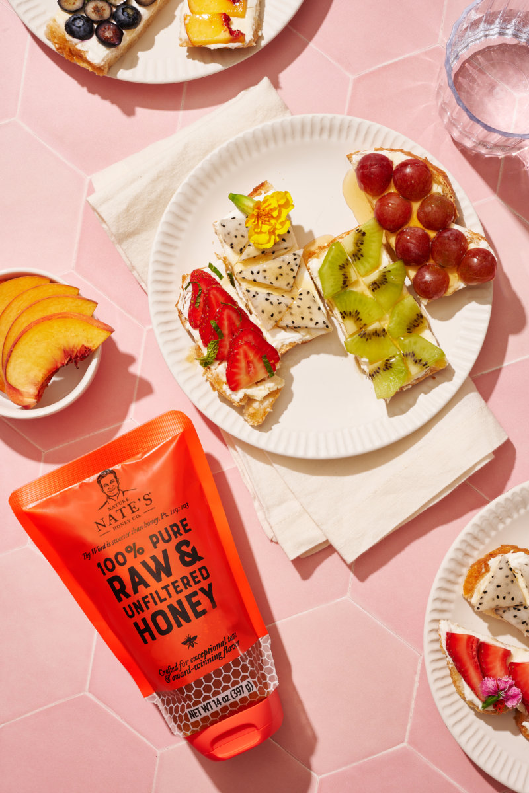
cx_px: 264
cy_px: 396
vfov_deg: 31.4
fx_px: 1411
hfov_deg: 21.2
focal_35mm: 64
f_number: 14
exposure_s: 1/100
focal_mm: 64
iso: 100
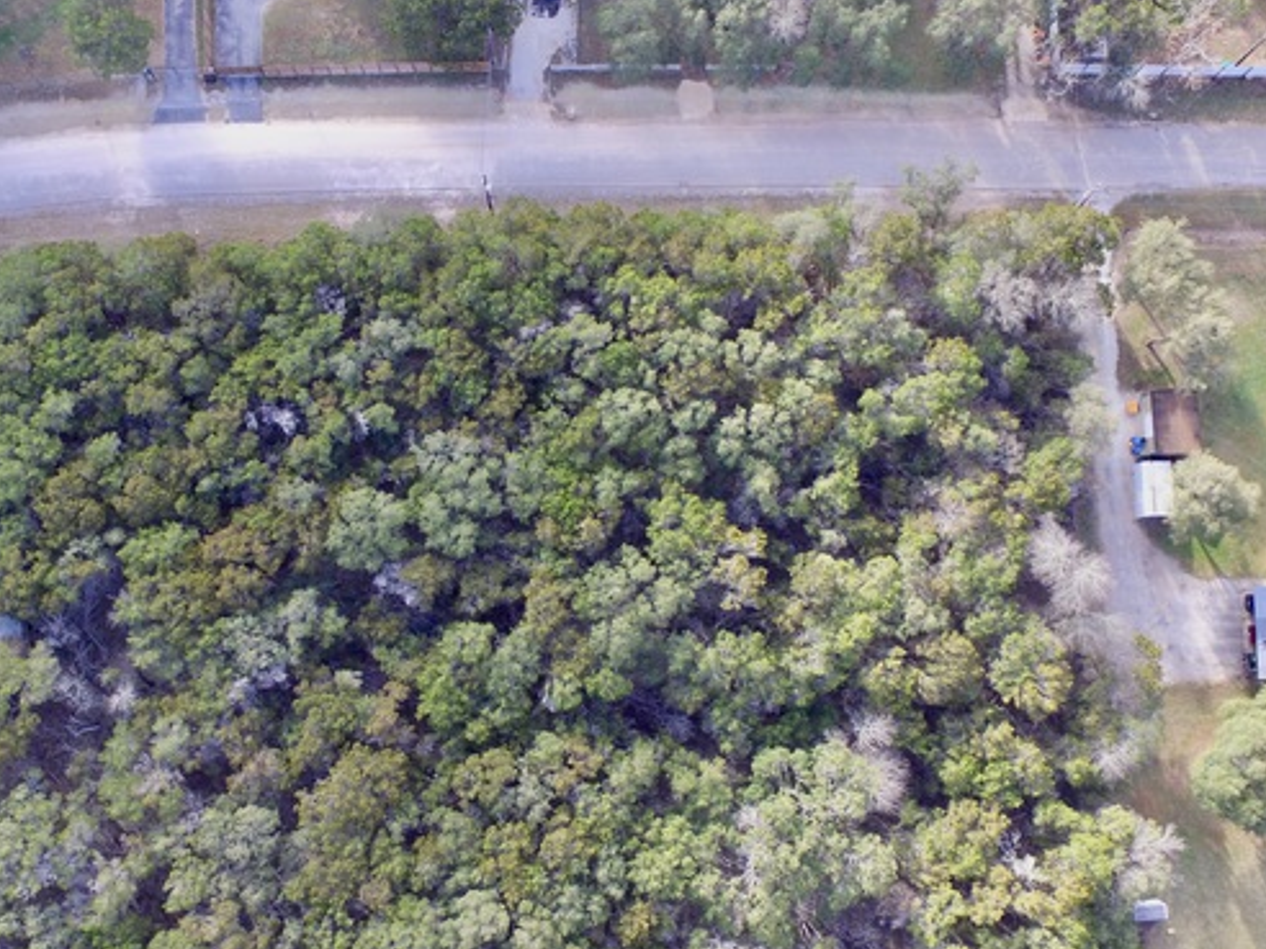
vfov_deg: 53.0
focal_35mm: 26
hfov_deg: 66.7
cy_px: 520
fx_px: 951
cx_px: 515
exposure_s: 1/149
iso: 100
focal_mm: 3.61
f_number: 2.8
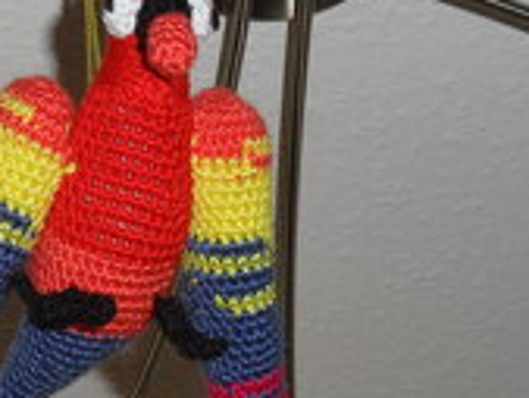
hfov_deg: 18.7
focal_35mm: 103
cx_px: 55
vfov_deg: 14.3
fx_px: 1575
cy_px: 295
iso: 200
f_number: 3.8
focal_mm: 8.2
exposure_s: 1/45
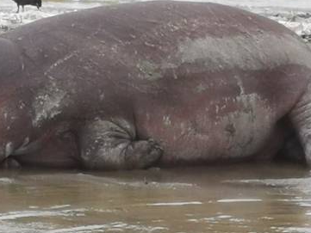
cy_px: 113
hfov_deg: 3.7
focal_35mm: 532
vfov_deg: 2.8
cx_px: 43
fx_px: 4781
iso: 50
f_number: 2.4
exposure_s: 1/1144
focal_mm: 7.48
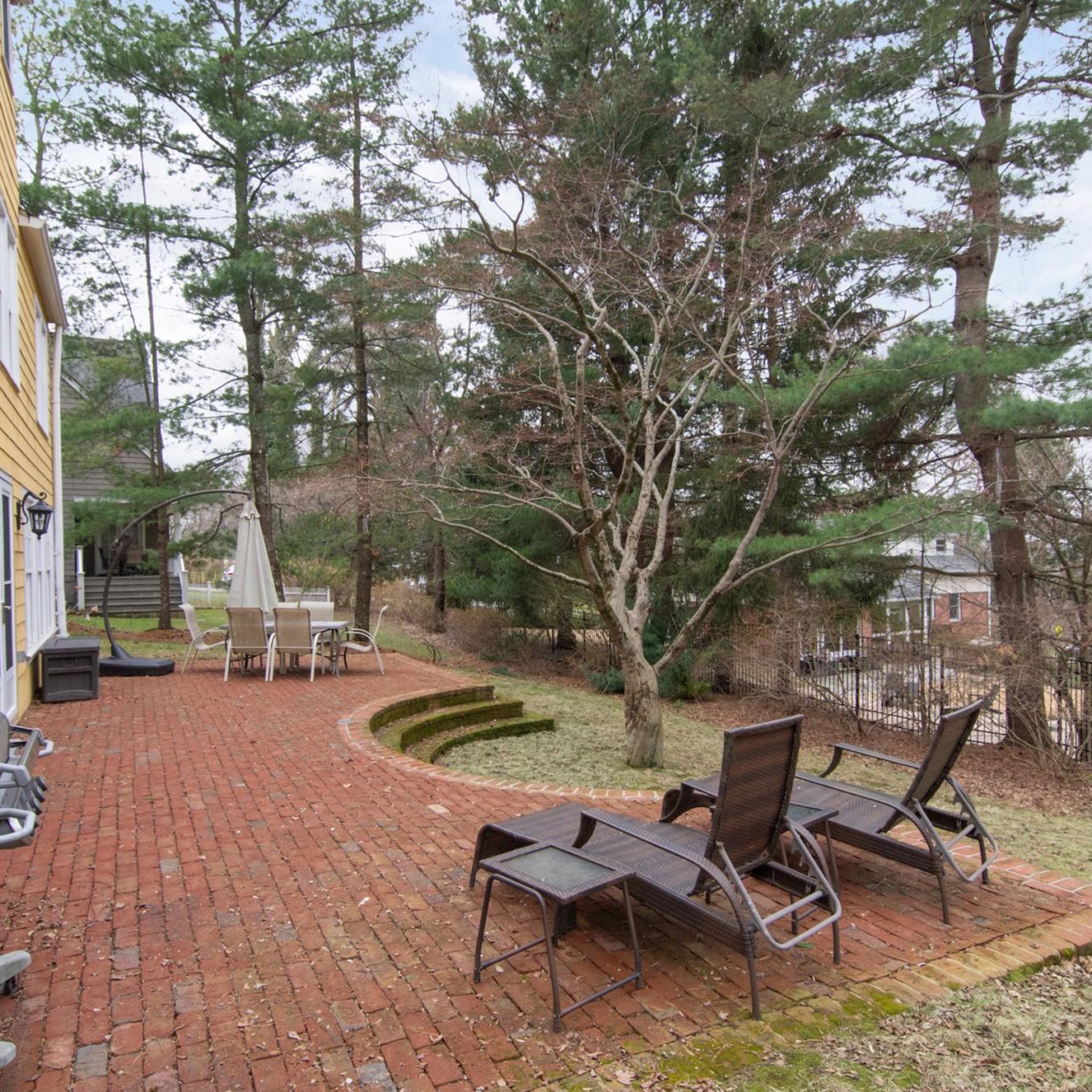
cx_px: 546
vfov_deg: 70.5
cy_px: 532
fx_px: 773
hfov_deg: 70.5
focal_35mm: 22
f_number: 8
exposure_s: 1/200
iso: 640
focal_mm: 11
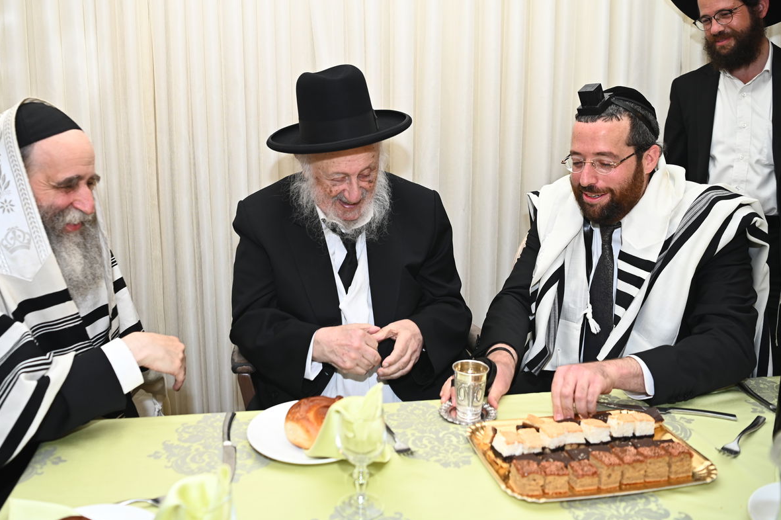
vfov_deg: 40.9
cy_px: 218
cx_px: 356
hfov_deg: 58.7
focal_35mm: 32
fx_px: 694
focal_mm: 27
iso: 320
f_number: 3.5
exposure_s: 1/200
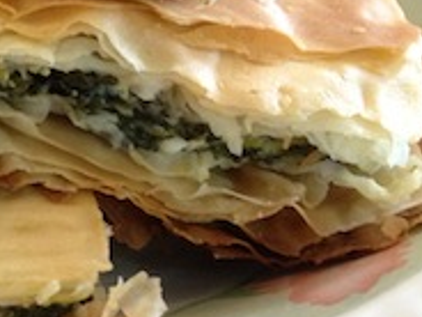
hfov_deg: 15.8
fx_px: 1390
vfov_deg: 13.0
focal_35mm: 114
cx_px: -216
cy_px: 131
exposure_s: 1/20
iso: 200
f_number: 2.4
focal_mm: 4.28
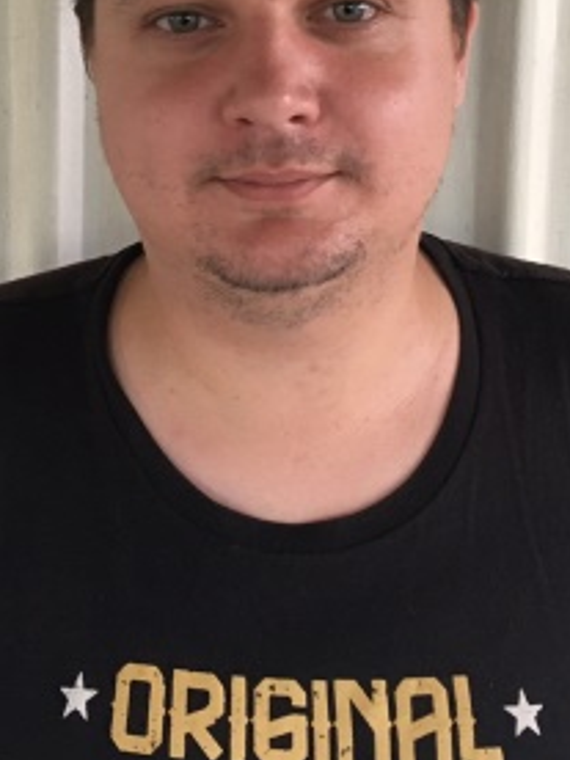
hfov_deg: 34.3
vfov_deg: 43.7
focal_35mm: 42
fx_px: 922
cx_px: 278
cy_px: 215
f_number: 2.2
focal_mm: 4.15
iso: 160
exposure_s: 1/33
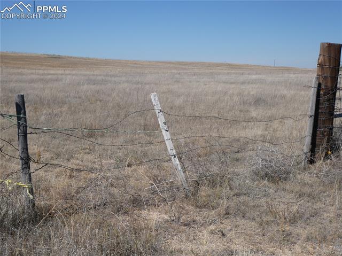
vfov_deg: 29.1
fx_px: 494
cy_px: 128
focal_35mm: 50
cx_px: 171
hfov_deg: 38.2
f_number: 4.5
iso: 80
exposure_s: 1/1000
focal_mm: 9
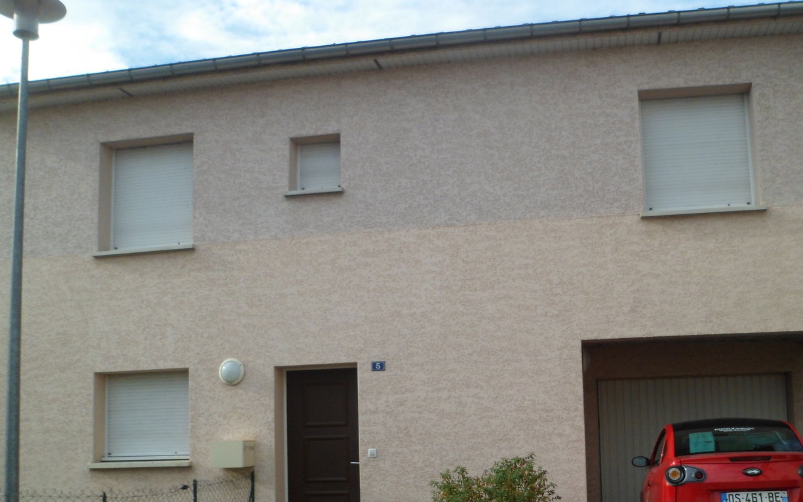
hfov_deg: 53.6
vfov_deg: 34.8
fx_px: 788
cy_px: 361
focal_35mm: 36
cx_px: 480
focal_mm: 4.9
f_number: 3.3
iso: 80
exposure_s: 1/500
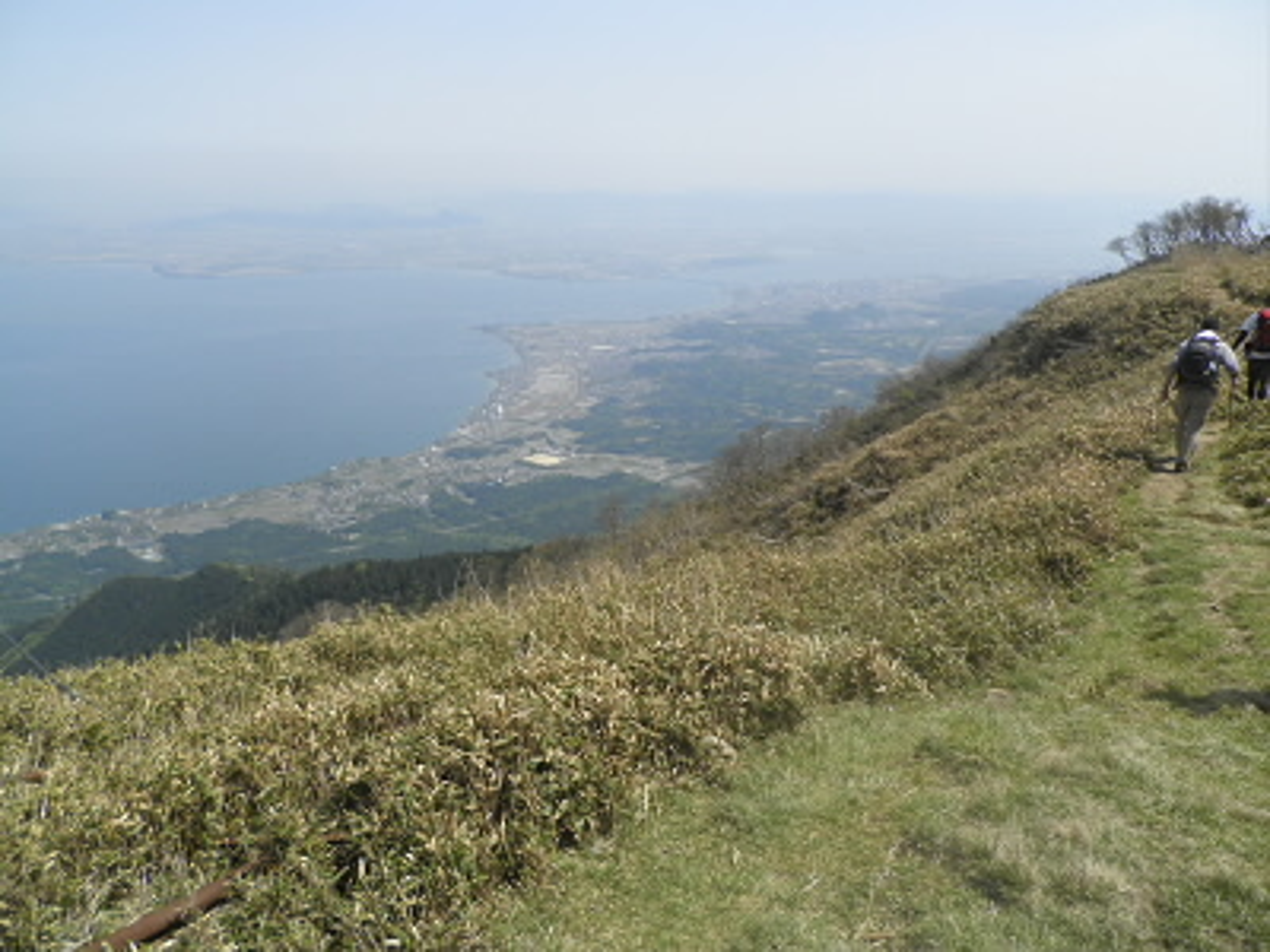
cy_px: 476
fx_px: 991
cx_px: 635
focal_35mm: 27
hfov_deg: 65.3
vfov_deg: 51.4
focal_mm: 4.9
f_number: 8
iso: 64
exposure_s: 1/125
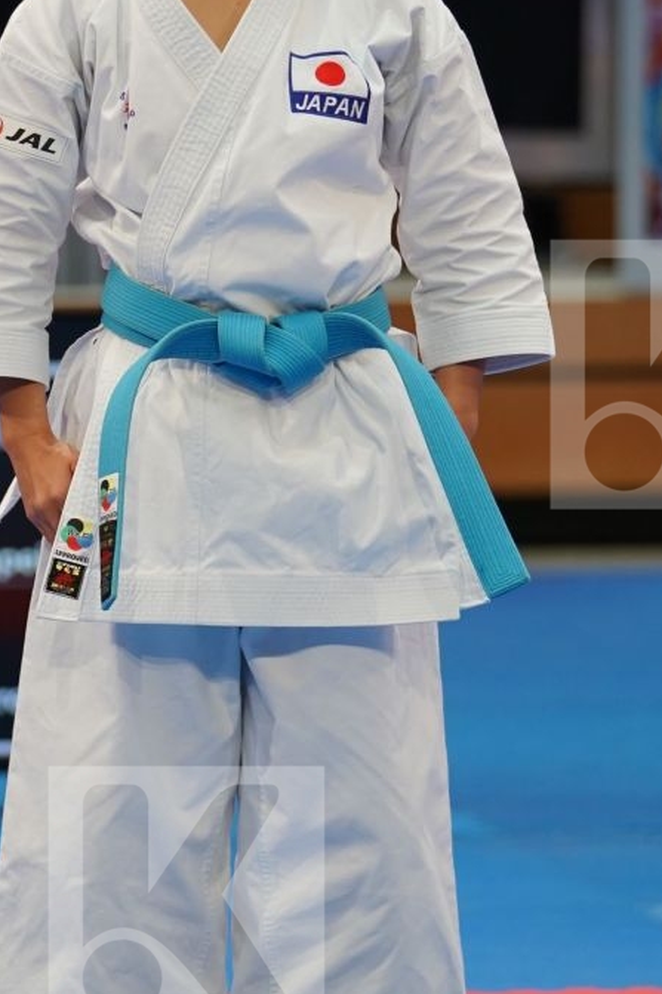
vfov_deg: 4.5
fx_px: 12639
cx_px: 187
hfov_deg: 3.0
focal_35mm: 458
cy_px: 375
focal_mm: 171
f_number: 2.8
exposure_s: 1/500
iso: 800
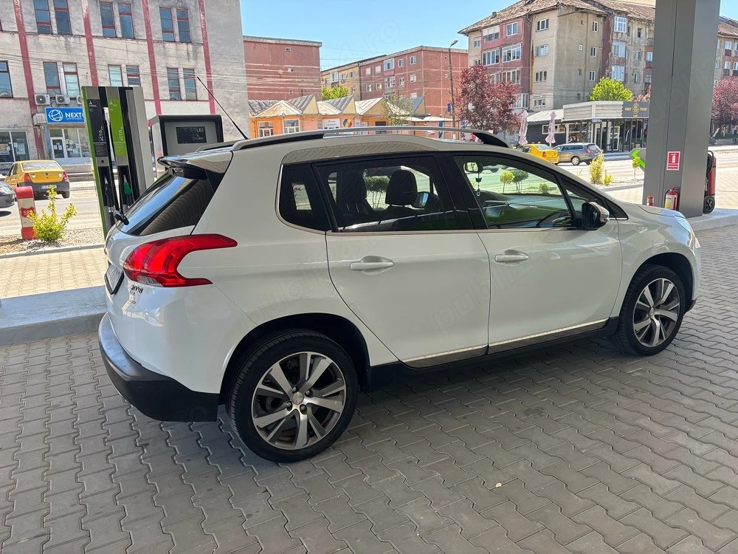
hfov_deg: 67.3
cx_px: 369
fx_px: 554
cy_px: 277
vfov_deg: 53.1
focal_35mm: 26
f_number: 1.6
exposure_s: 1/433
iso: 50
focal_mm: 5.96
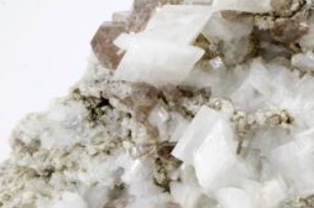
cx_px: 299
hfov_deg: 23.2
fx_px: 740
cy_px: 59
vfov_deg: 15.9
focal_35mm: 85
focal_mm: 24.38
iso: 100
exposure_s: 1/5
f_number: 4.5
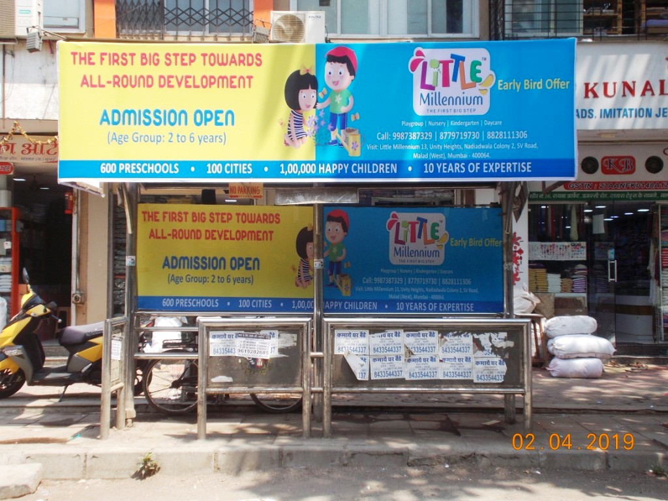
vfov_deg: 32.9
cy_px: 250
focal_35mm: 44
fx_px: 849
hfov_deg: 42.9
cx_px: 334
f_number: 4.2
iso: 100
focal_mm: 7.9
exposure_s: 1/250
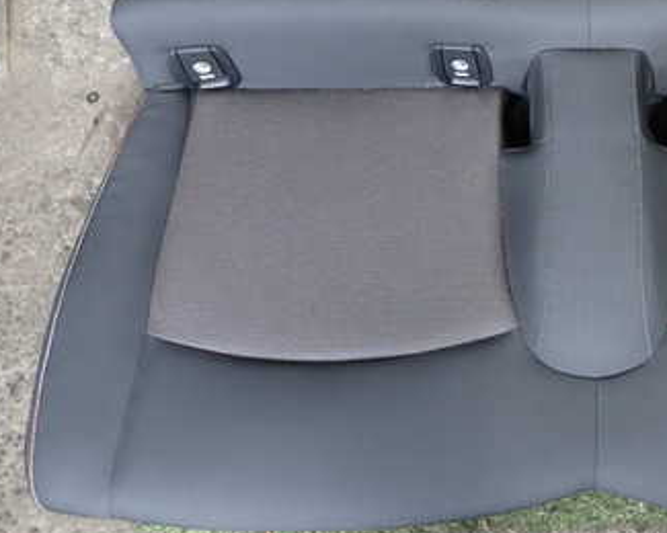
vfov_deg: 33.4
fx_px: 888
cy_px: 238
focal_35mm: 45
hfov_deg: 38.6
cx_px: 585
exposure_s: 1/60
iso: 125
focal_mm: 4.5
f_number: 2
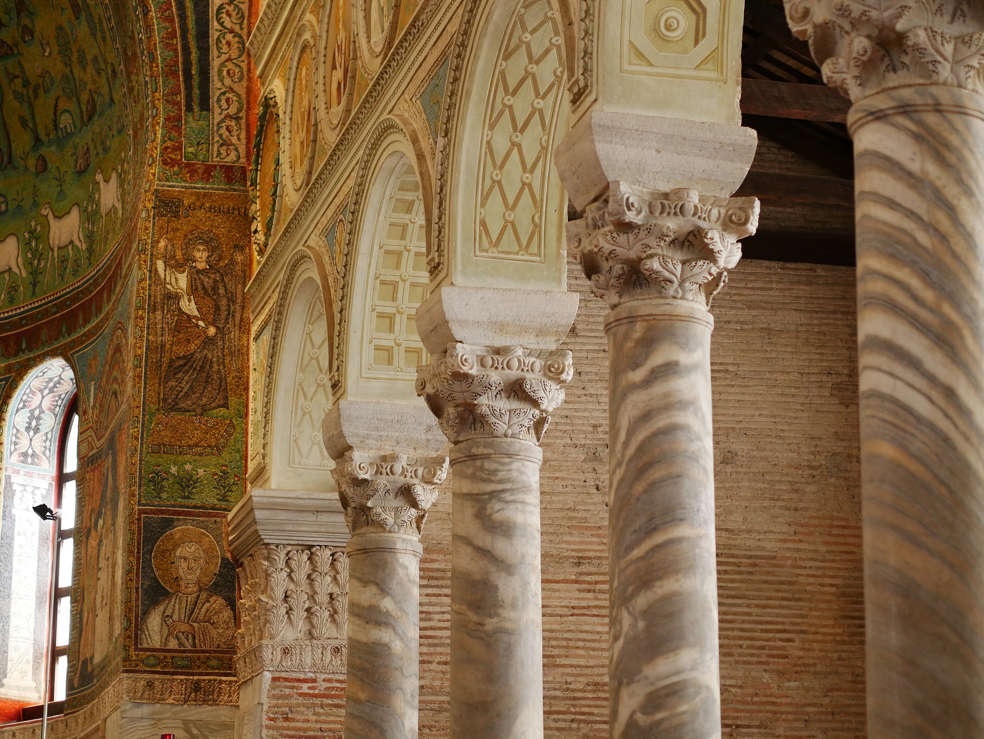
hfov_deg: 21.8
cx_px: 492
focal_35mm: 90
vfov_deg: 16.4
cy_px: 370
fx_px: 2559
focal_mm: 45
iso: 800
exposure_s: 1/125
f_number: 1.8
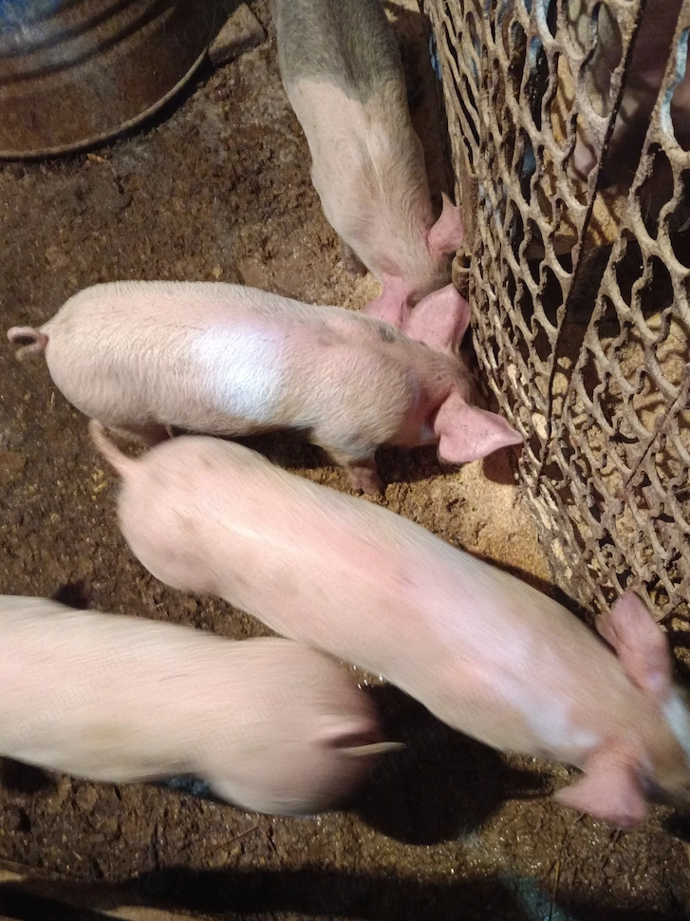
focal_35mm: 33
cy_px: 517
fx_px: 877
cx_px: 392
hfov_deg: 42.8
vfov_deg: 55.2
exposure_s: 1/20
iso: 3194
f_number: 1.7
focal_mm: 5.31
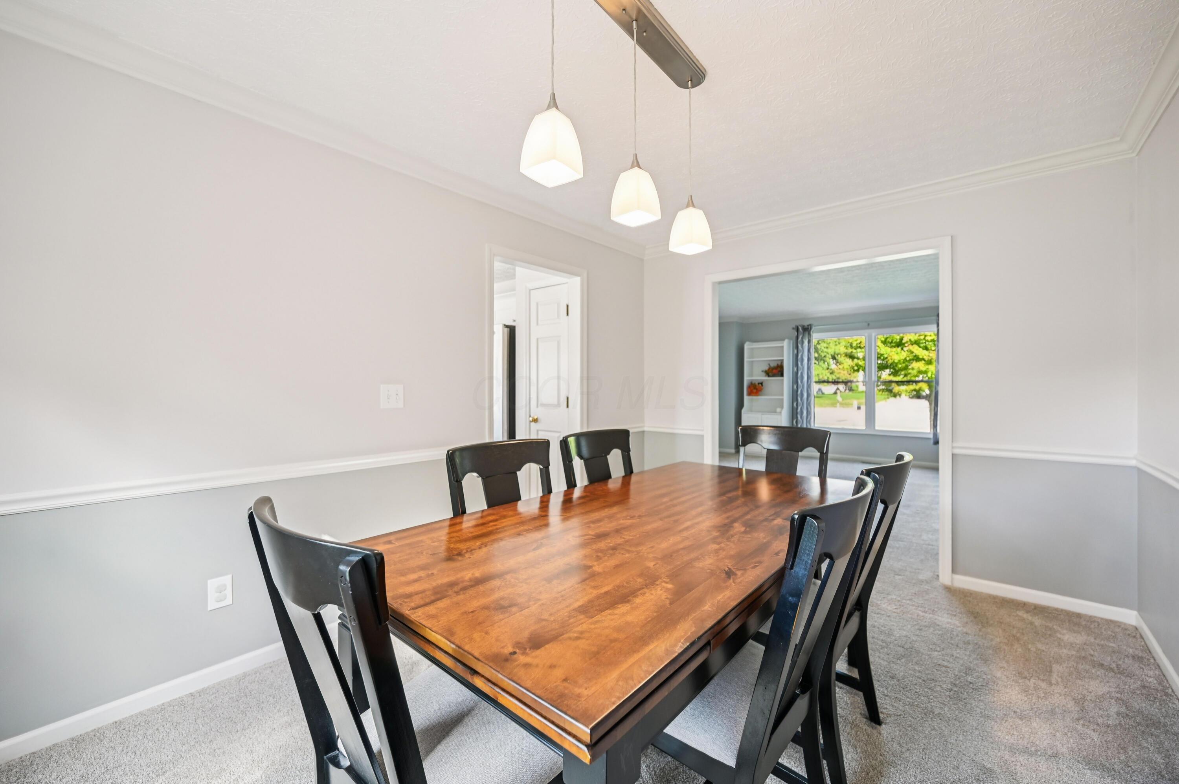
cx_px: 590
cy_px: 392
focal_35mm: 14
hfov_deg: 104.3
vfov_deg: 81.1
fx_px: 458
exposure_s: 1/20
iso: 400
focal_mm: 14
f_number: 4
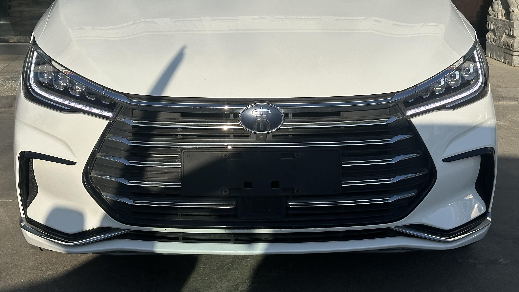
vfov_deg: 17.5
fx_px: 936
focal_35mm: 68
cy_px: 40
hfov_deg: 31.0
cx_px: 253
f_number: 1.78
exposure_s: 1/6211
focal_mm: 6.86
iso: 64
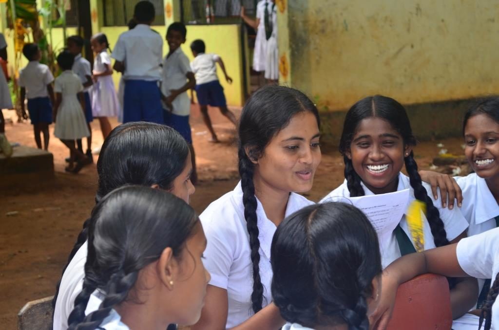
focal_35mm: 82
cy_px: 165
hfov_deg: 24.7
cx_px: 250
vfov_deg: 16.5
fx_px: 1141
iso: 320
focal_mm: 55
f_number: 6.3
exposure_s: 1/80
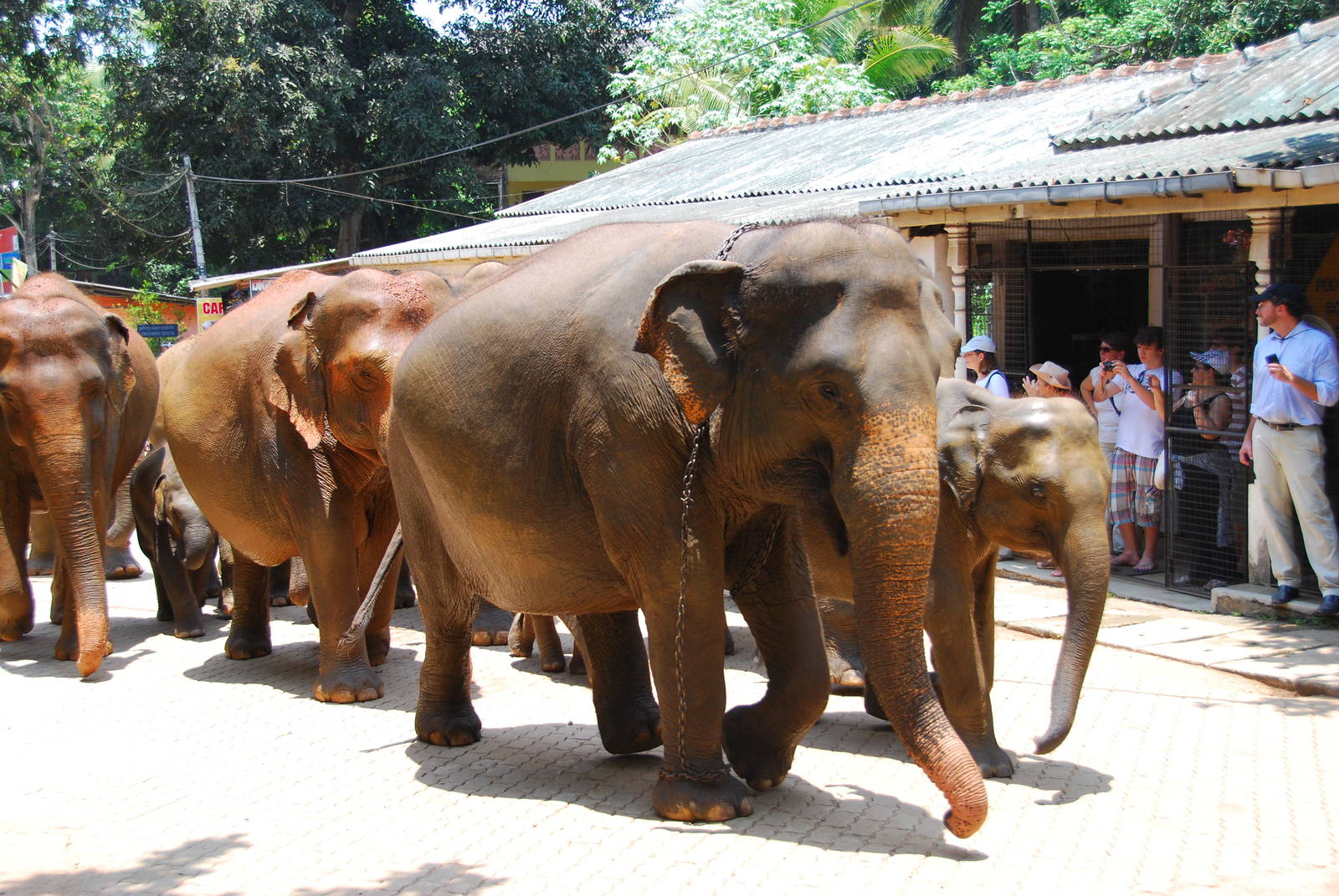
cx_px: 670
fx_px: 1899
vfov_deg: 26.6
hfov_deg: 38.8
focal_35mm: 51
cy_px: 448
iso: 250
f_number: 4.5
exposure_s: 1/400
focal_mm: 34
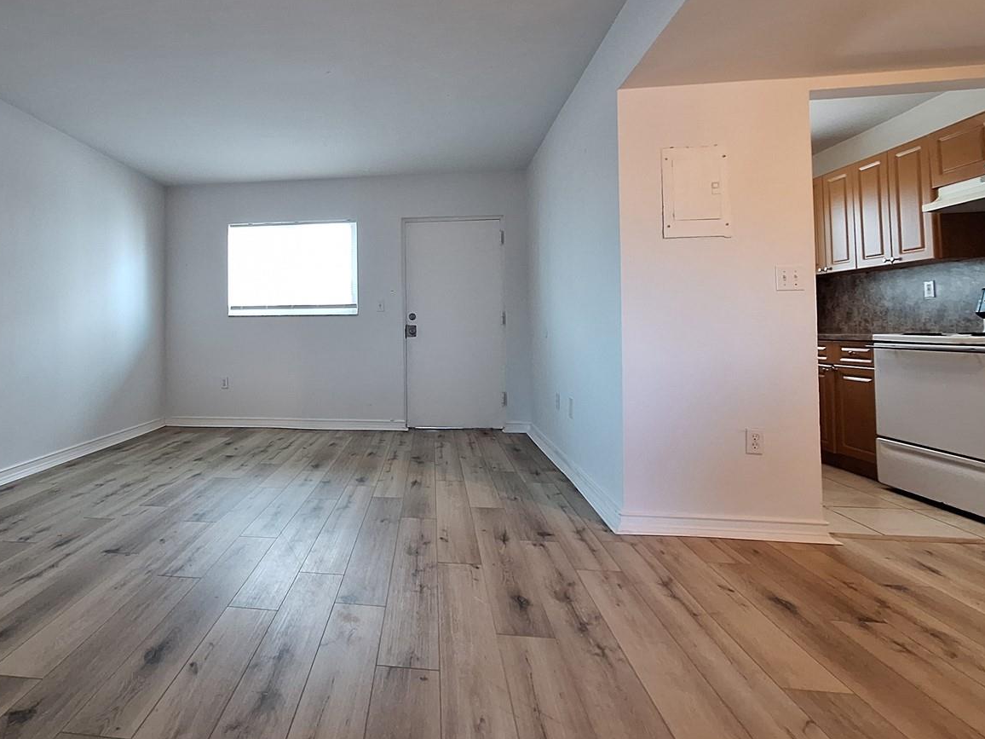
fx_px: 512
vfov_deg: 71.2
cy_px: 317
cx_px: 356
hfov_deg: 85.7
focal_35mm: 18
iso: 200
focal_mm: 1.74
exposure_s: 1/24
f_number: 2.2
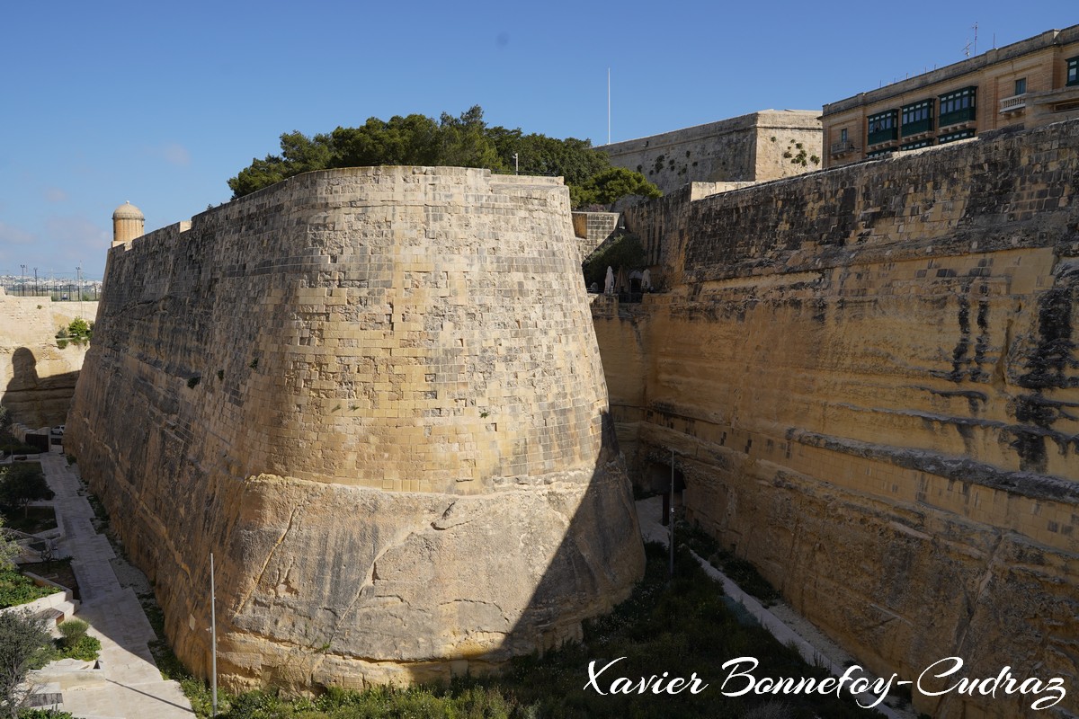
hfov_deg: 65.5
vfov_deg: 46.4
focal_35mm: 28
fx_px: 839
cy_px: 360
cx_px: 540
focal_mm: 28
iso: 100
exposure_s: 1/400
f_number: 8
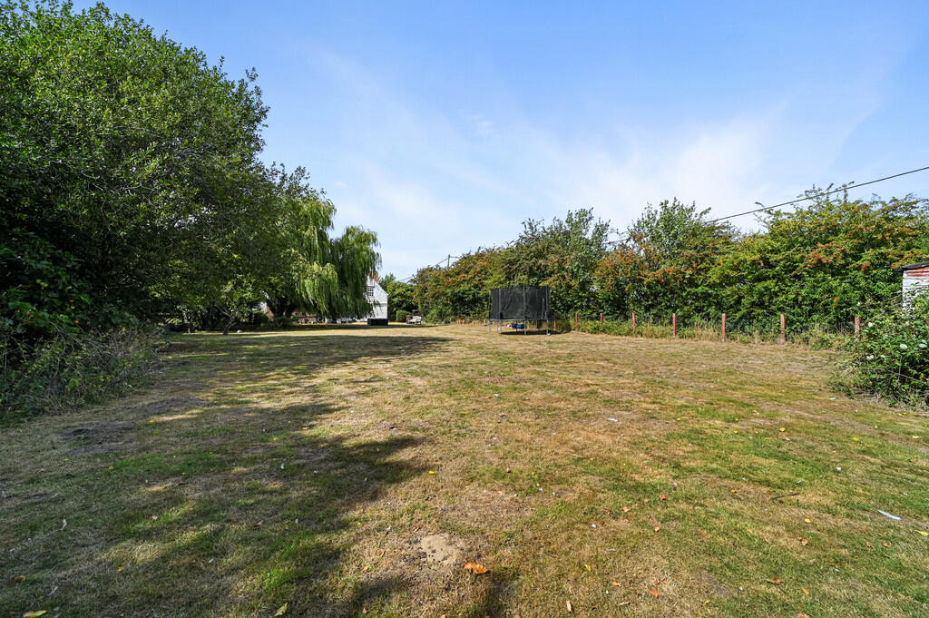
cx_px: 464
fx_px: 361
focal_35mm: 14
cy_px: 309
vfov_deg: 81.1
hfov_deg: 104.3
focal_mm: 14
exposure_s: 1/60
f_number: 11
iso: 400
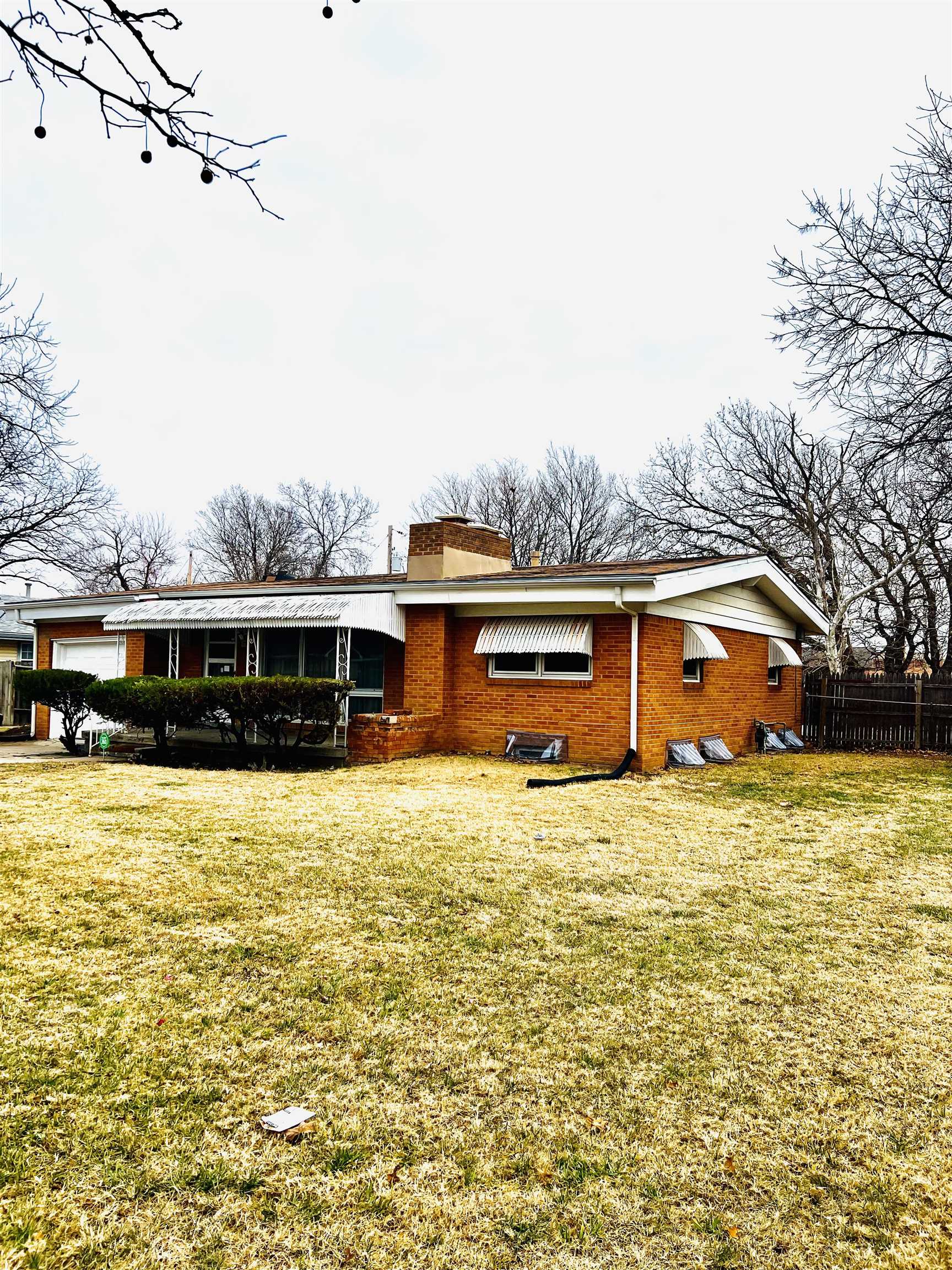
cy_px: 635
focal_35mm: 26
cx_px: 476
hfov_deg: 53.1
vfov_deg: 67.3
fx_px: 953
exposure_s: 1/3968
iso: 50
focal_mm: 5.7
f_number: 1.5
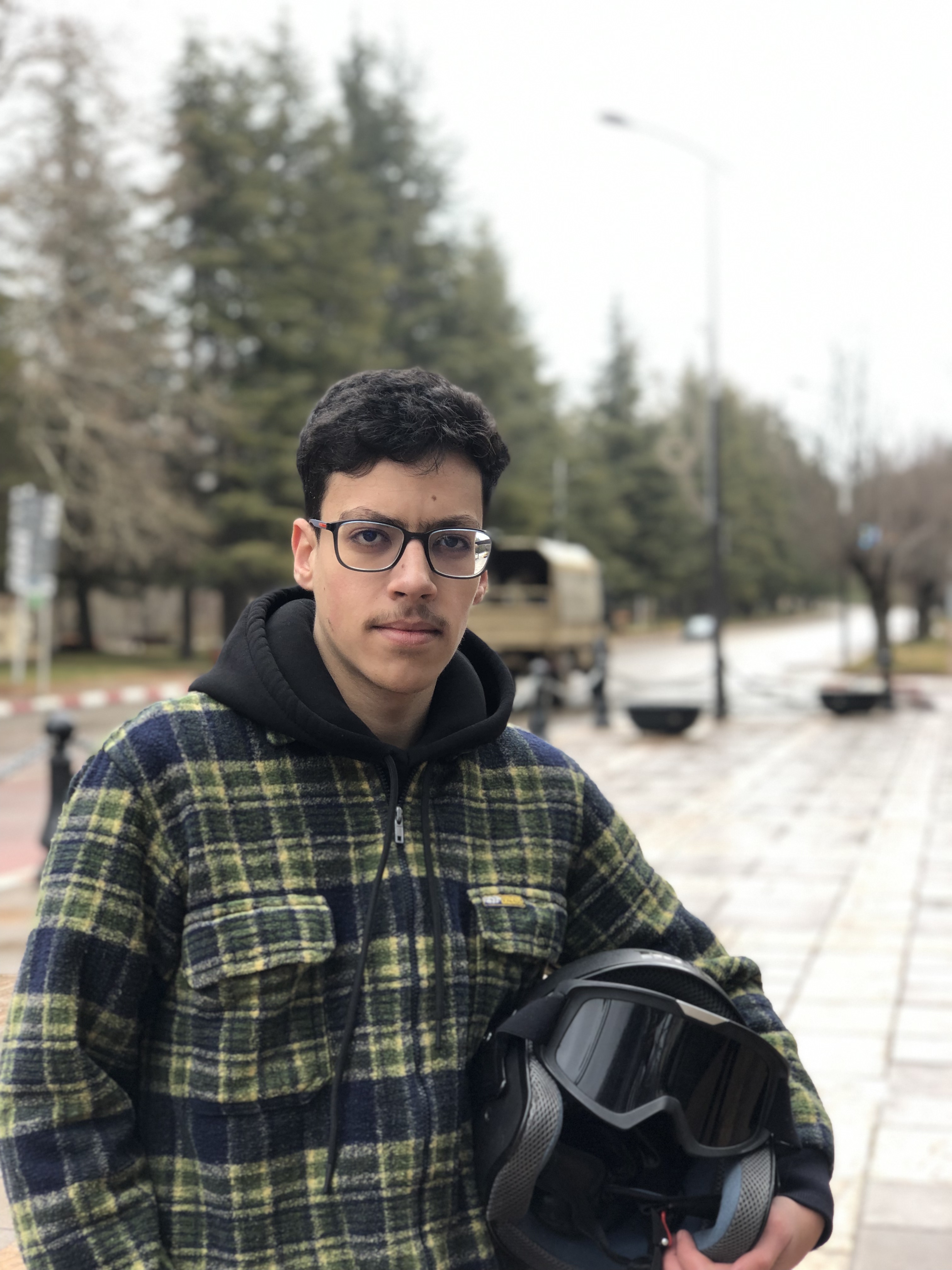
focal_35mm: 52
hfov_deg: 28.0
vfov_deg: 36.8
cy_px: 635
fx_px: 1907
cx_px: 476
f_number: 2.4
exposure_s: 1/120
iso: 25
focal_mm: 6
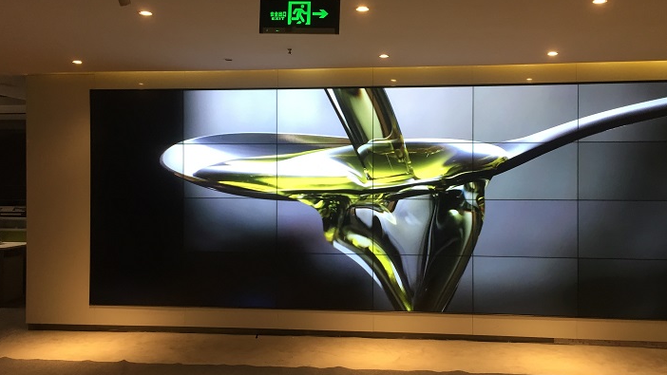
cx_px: 362
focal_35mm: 36
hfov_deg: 55.2
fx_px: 637
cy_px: 197
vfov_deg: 32.8
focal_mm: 4.15
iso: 40
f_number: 2.2
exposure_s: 1/33
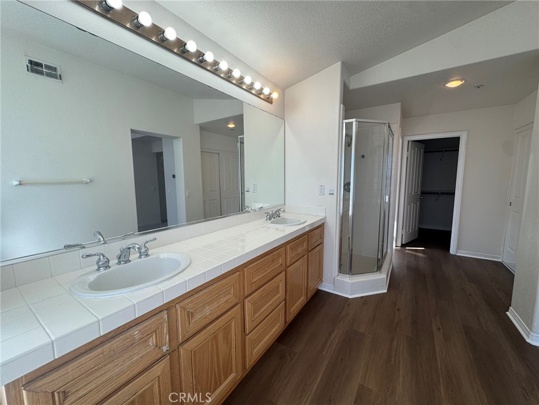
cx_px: 270
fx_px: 218
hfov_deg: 102.1
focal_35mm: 14
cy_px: 202
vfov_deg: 85.7
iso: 40
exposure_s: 1/281
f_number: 2.2
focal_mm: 2.22
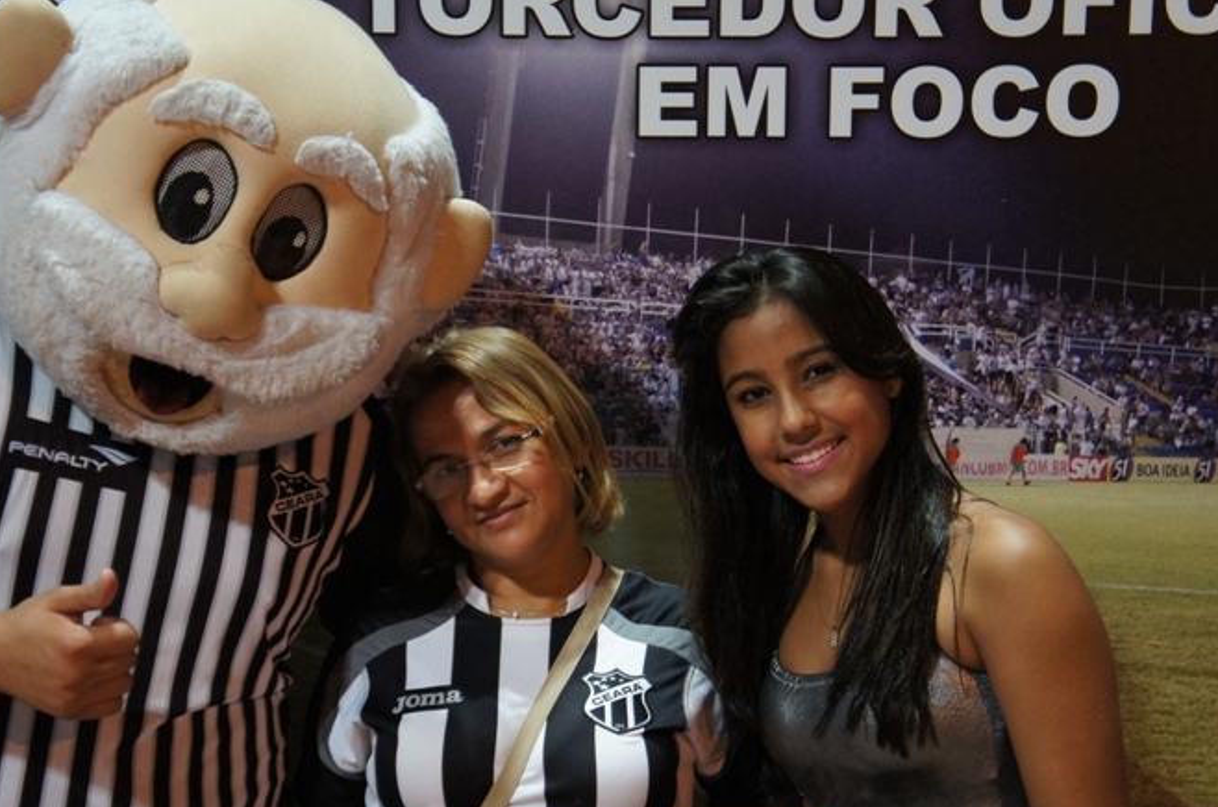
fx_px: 2465
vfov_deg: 18.6
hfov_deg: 27.8
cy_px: 488
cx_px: 602
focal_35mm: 73
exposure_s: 1/30
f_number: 4.5
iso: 1600
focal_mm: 40
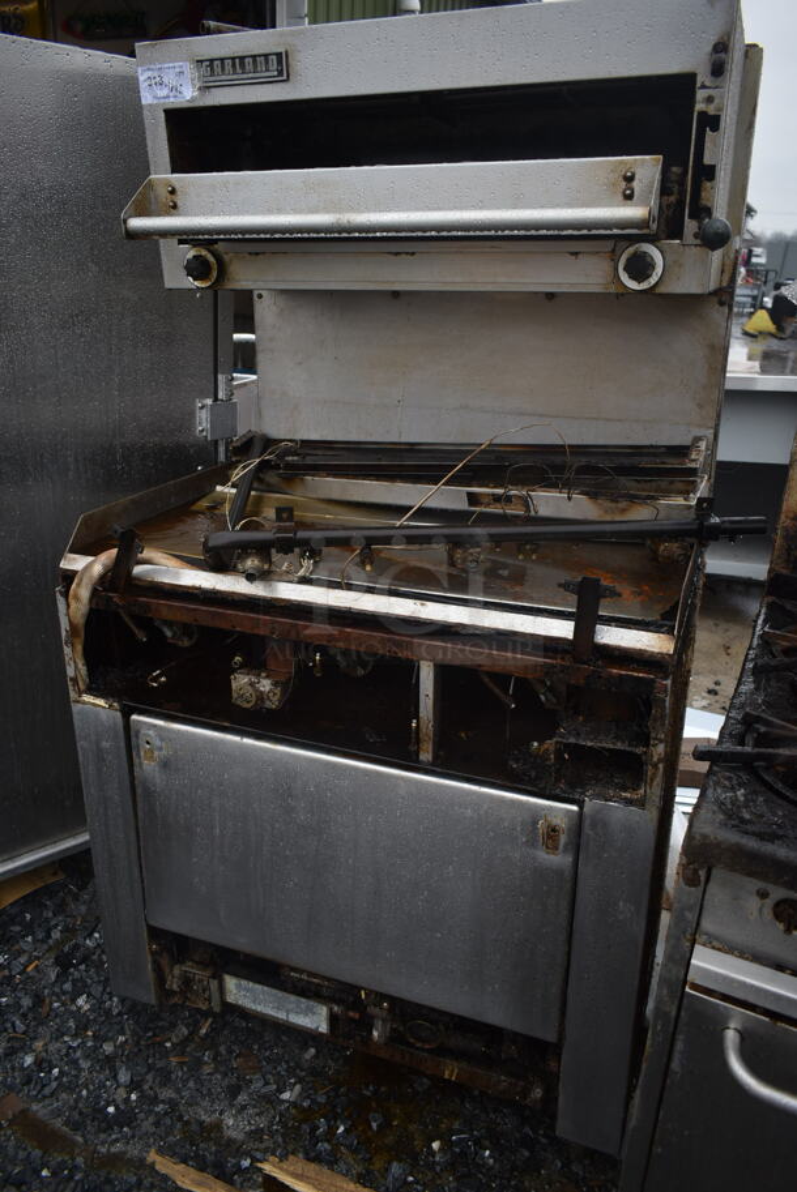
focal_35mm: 27
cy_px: 596
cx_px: 398
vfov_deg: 67.3
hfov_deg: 48.0
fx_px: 895
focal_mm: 18
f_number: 3.5
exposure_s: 1/125
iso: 250
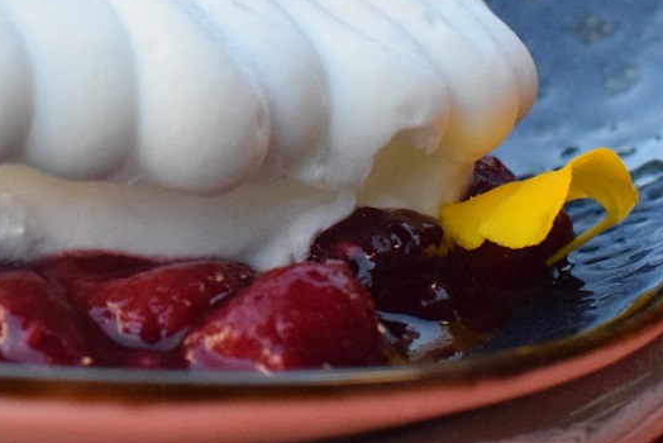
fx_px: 2110
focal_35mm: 115
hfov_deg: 17.7
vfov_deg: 11.8
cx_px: 128
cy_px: -28
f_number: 5.6
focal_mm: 25
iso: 3200
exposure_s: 1/800
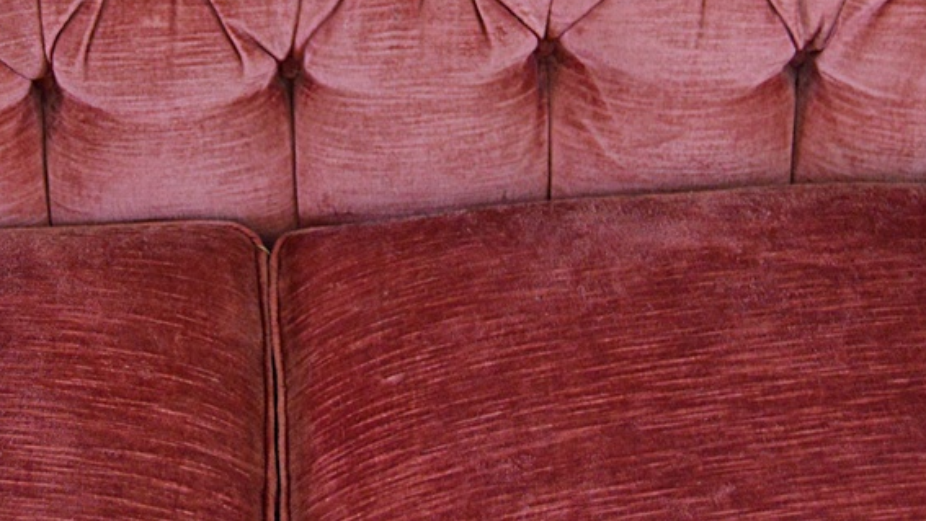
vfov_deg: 16.4
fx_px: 1768
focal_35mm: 72
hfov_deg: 29.2
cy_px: -12
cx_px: 323
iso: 3200
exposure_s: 1/20
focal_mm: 26
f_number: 4
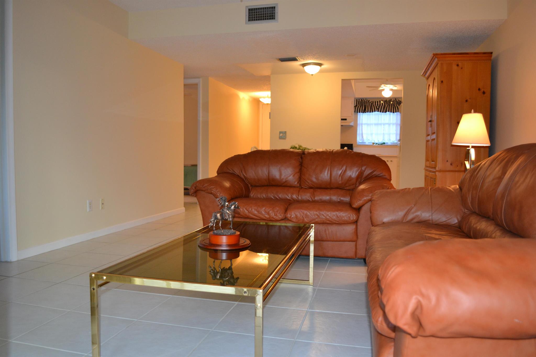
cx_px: 268
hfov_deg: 67.4
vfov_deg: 47.9
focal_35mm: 27
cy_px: 178
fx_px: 402
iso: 640
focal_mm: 18
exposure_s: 1/60
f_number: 3.5
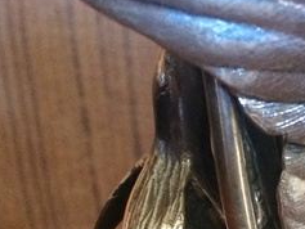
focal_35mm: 114
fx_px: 1005
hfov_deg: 15.7
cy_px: 407
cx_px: 471
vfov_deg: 12.0
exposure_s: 1/17
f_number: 2.2
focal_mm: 4.12
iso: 320
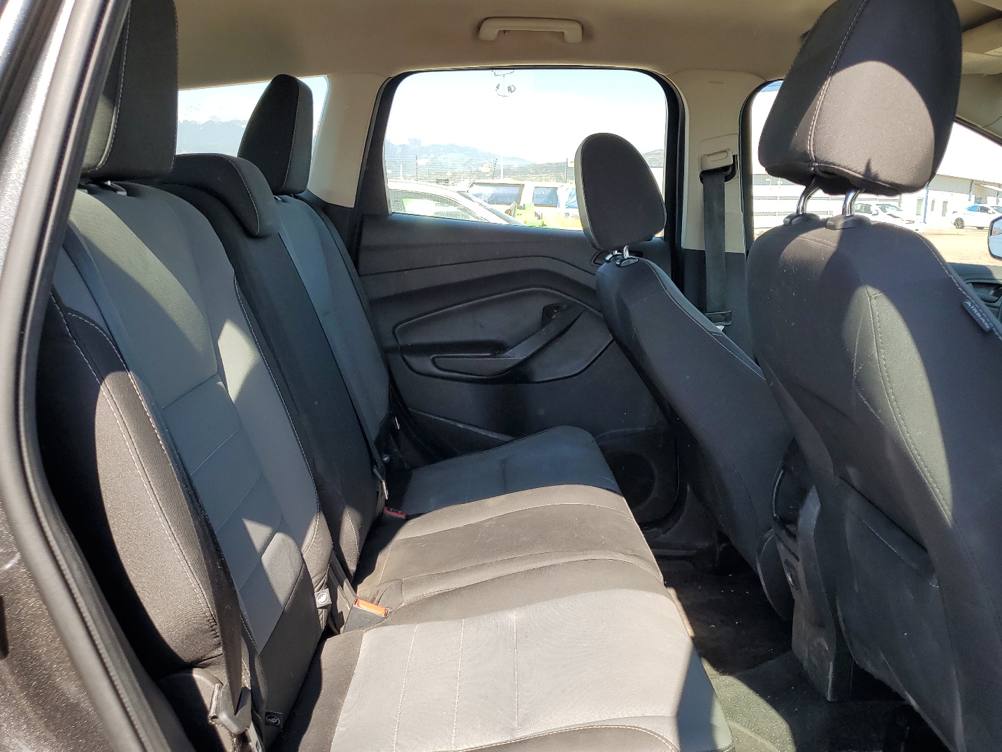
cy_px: 406
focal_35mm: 29
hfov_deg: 61.6
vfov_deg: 48.2
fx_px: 840
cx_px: 541
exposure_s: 1/667
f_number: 1.5
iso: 50
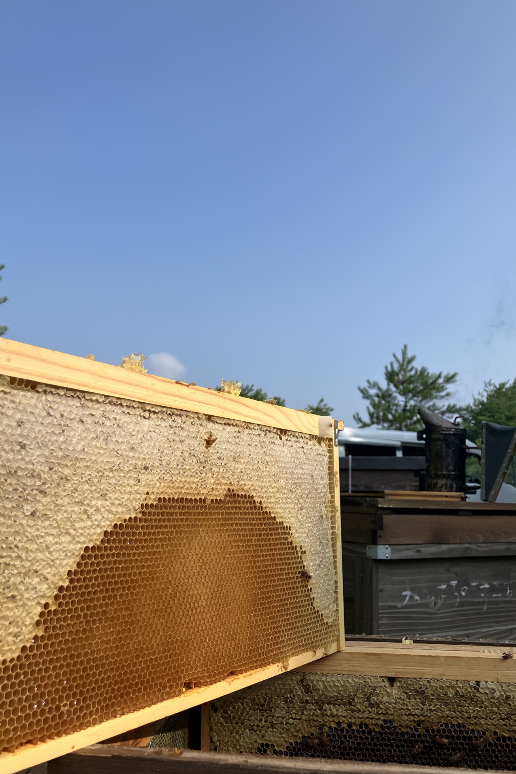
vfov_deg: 61.9
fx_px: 645
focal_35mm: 30
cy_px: 394
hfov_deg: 43.6
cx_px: 254
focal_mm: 3.99
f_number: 1.8
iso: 32
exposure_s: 1/2024
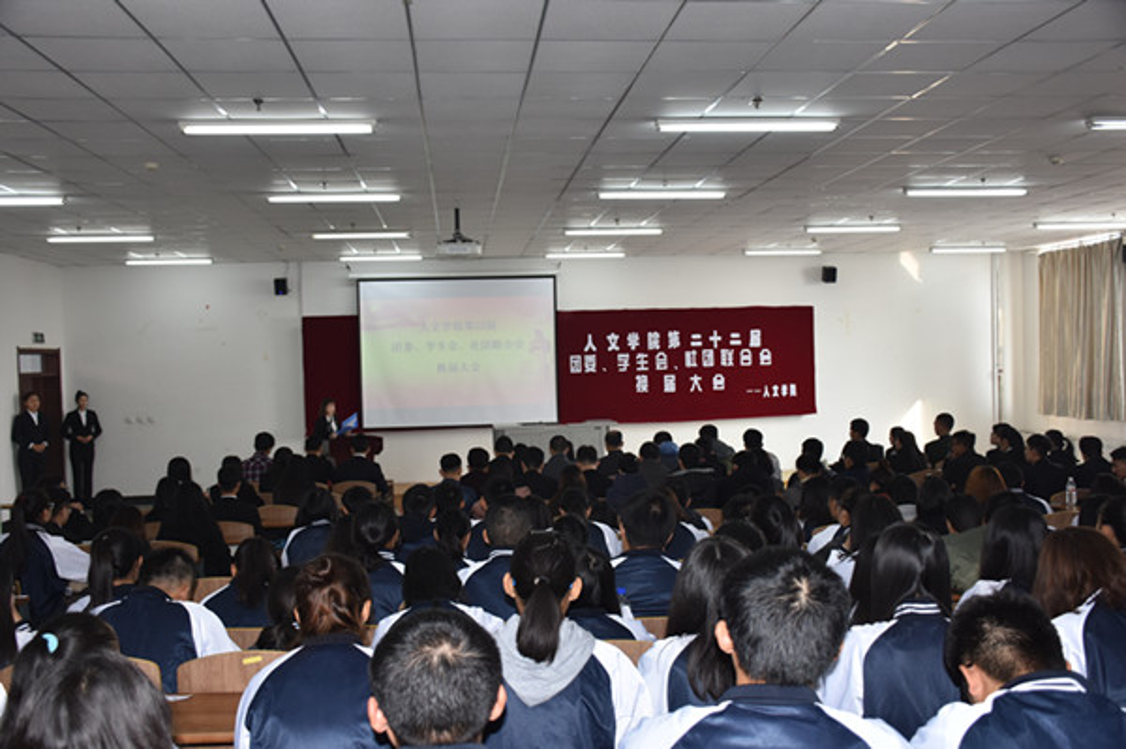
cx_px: 563
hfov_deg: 55.1
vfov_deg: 38.3
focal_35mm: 34
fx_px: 1078
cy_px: 374
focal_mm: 23
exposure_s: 1/125
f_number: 3.8
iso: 400
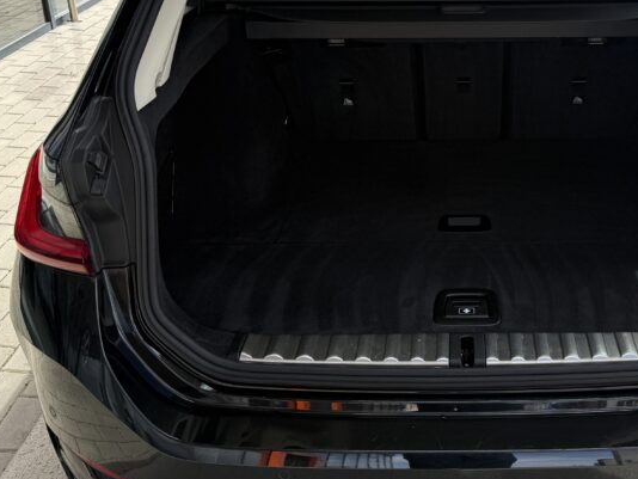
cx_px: 464
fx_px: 848
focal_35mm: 46
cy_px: 96
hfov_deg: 40.3
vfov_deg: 30.8
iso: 80
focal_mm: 6.76
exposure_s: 1/1553
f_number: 1.78
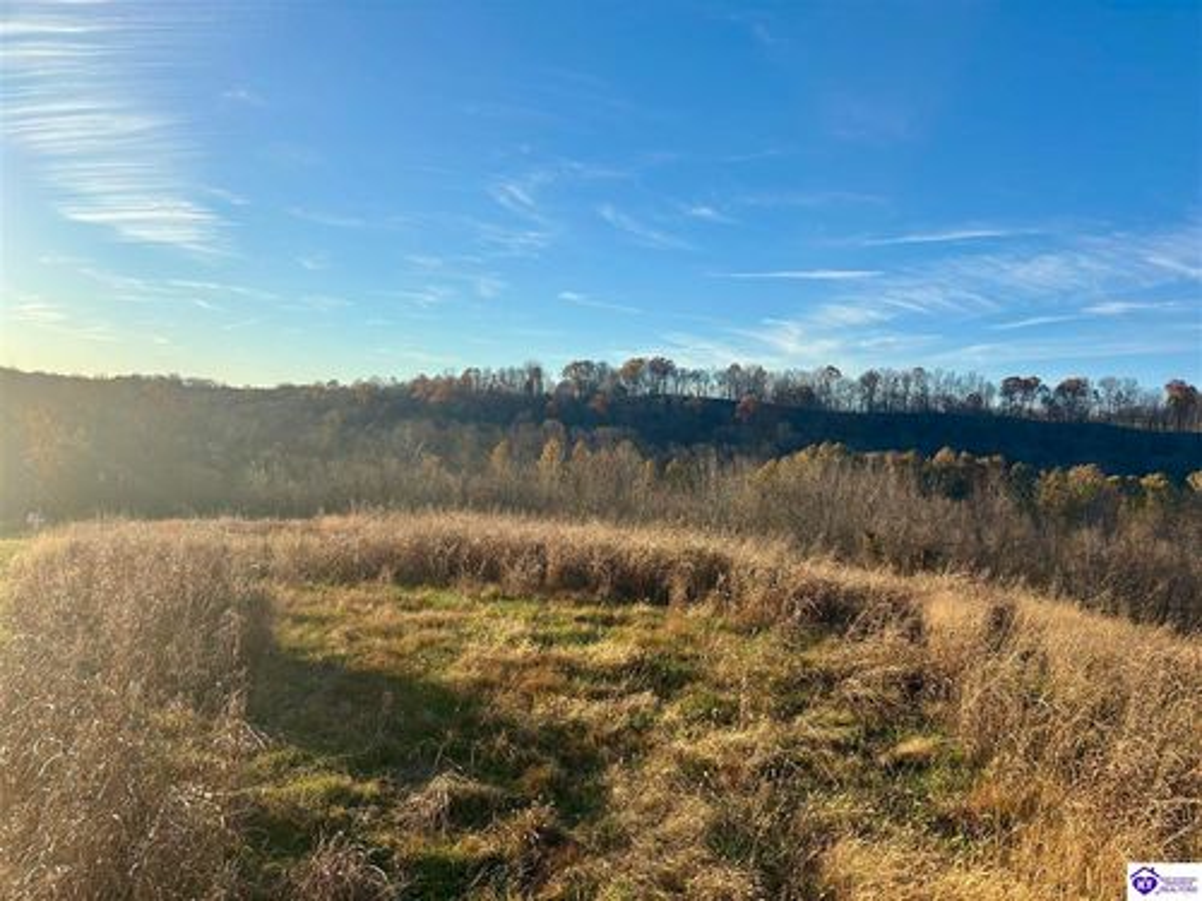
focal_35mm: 26
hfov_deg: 67.3
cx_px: 601
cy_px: 450
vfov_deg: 53.1
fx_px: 903
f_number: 1.6
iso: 50
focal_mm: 5.96
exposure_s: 1/2710
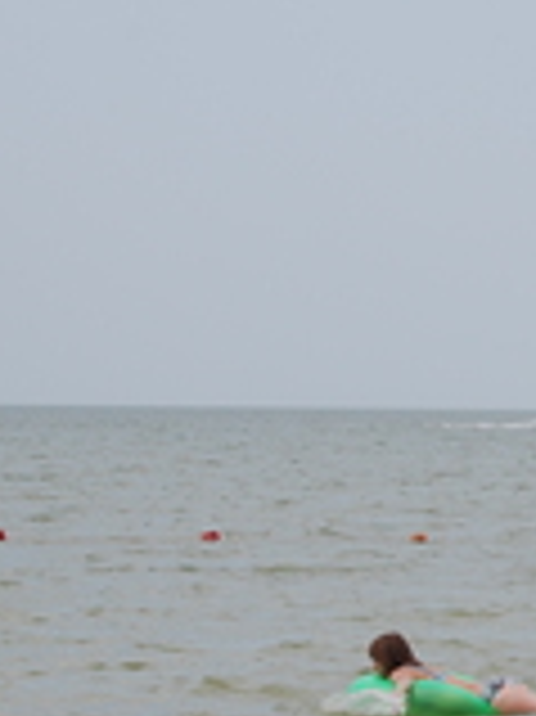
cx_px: 703
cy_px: 426
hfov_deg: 6.6
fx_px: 4638
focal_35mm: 224
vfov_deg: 8.8
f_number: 10
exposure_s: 1/400
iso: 200
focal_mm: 55
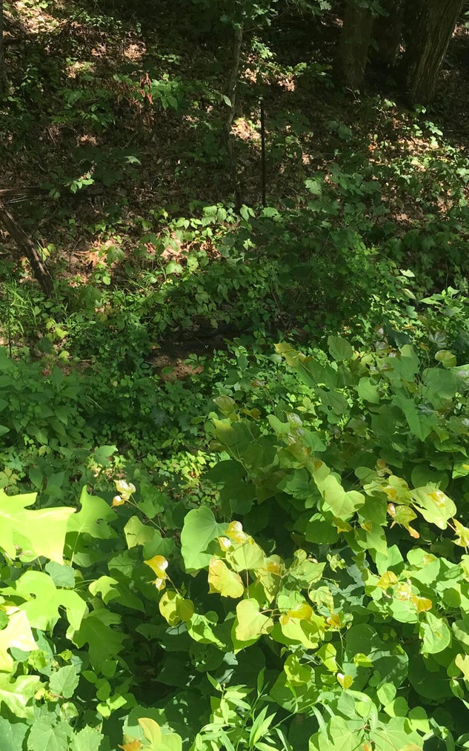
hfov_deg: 32.0
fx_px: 818
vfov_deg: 49.3
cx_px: 205
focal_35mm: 40
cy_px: 377
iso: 20
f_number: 1.8
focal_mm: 3.99
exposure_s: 1/493
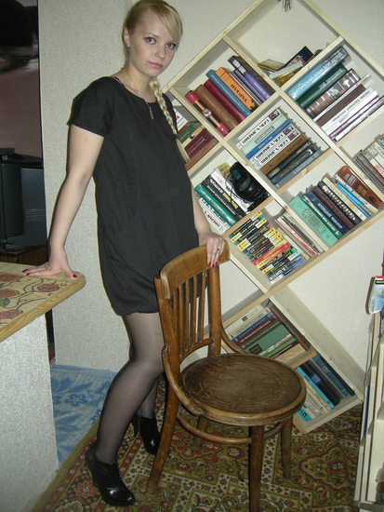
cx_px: 192
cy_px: 256
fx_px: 532
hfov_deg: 39.7
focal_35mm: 36
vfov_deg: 51.3
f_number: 2.7
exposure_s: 1/60
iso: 70
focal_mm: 7.5
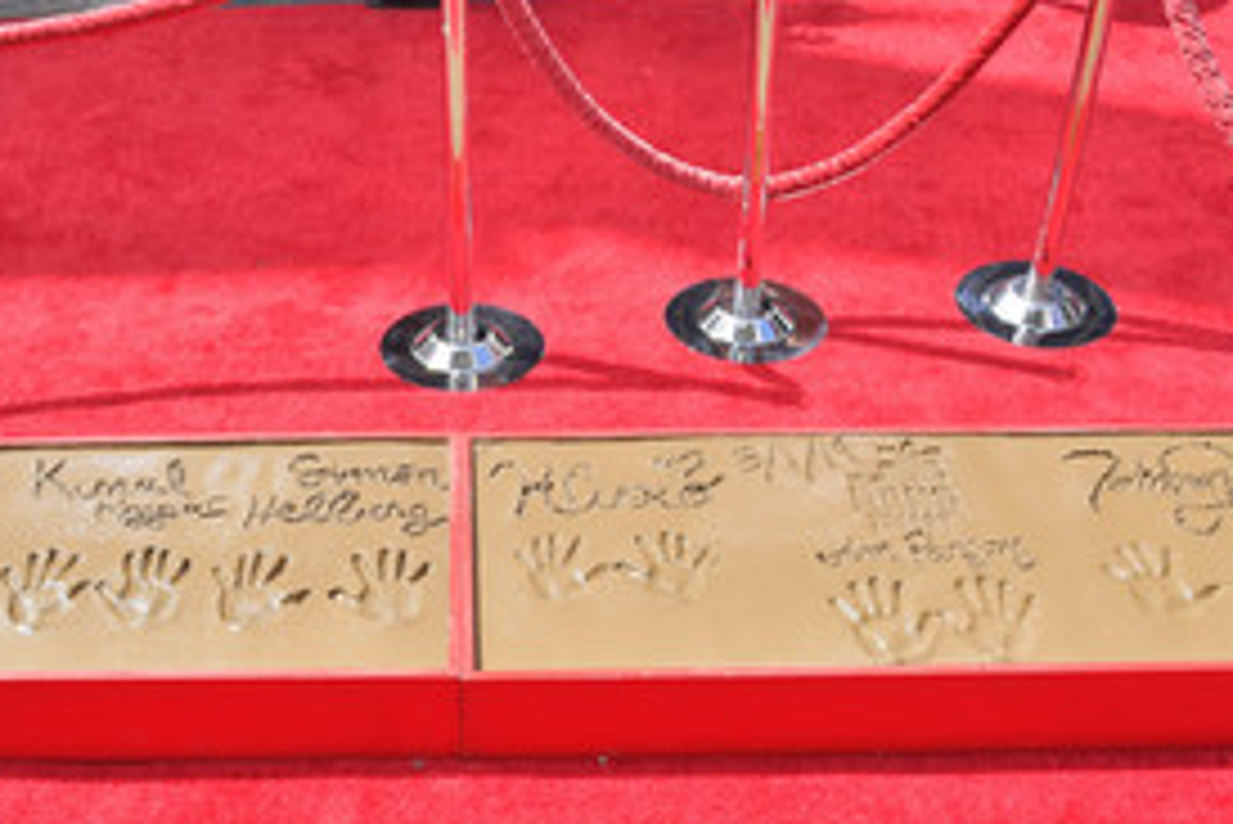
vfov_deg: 28.8
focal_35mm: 46
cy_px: 626
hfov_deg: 42.5
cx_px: 477
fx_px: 1576
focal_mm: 28
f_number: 3.5
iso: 100
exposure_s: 1/250
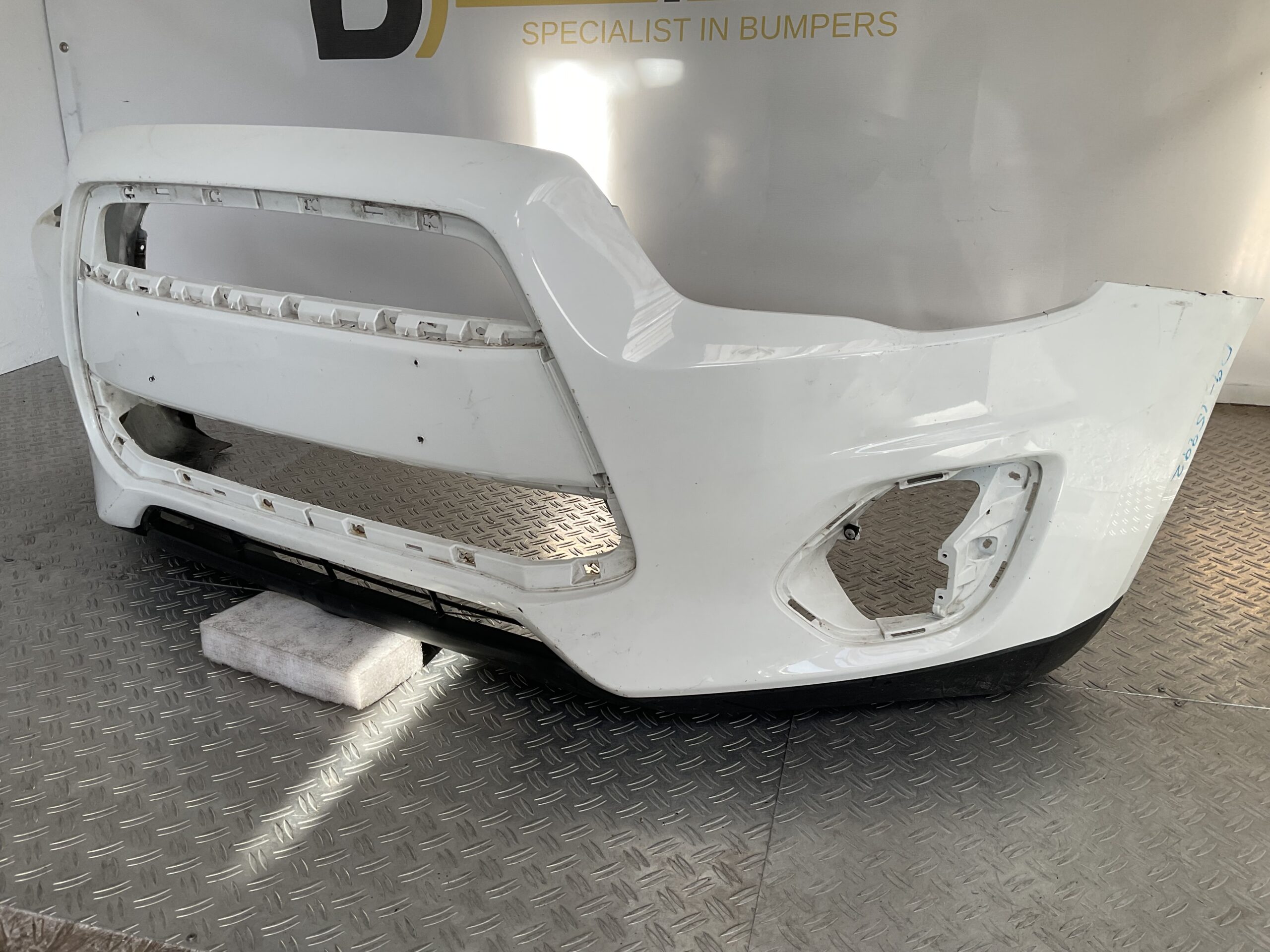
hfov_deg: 61.7
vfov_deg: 48.2
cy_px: 476
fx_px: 1064
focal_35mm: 29
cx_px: 635
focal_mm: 3
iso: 16
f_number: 1.8
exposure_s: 1/266
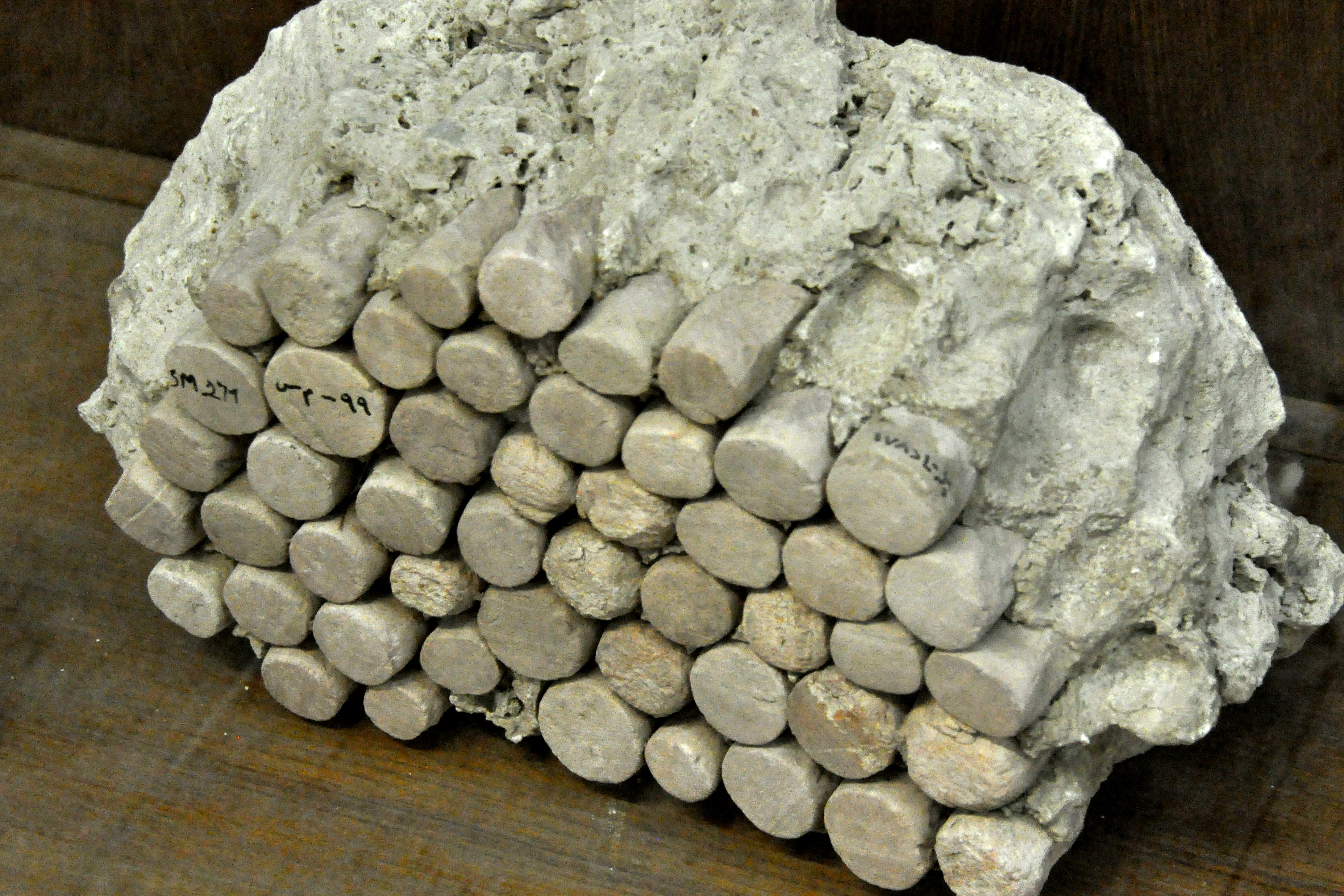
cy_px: 439
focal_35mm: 113
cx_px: 743
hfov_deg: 18.2
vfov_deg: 12.2
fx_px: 4203
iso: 3200
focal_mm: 65
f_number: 5.3
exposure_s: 1/30
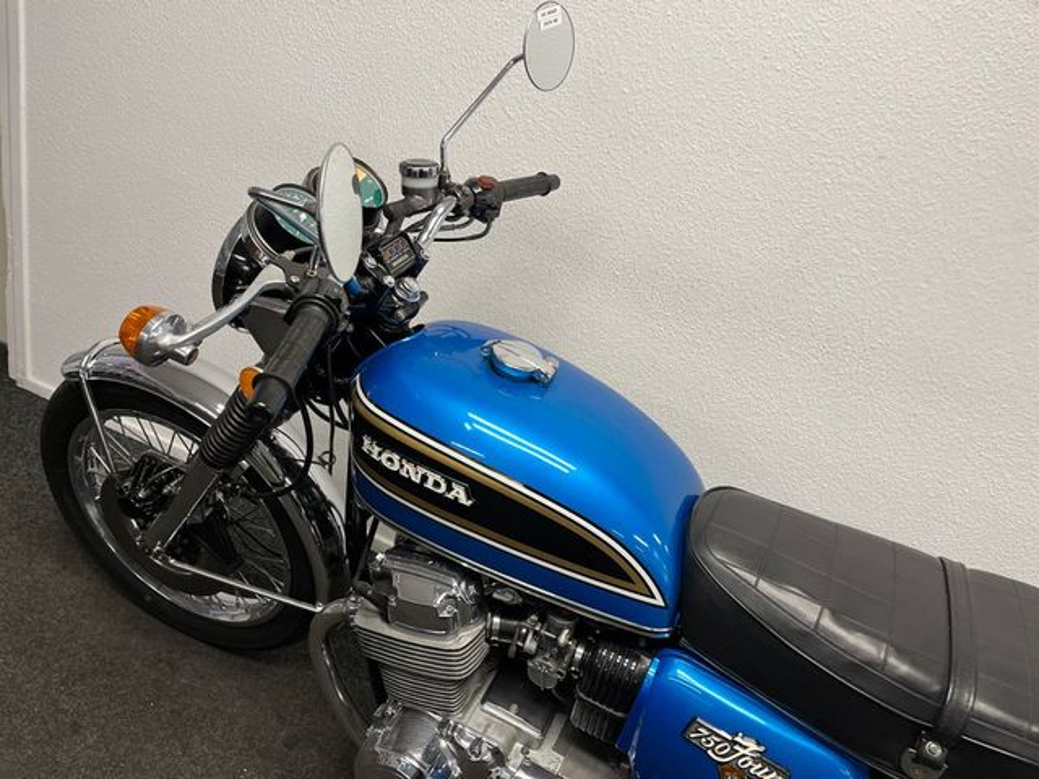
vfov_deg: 53.1
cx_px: 520
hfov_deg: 67.3
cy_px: 390
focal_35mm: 26
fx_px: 780
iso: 125
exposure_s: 1/100
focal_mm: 5.1
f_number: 1.6
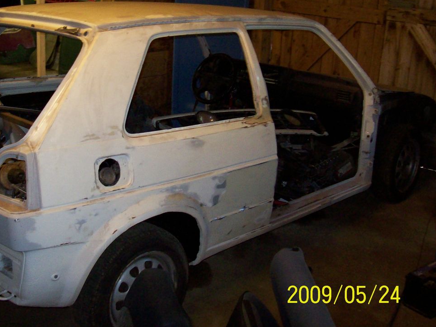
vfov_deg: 30.1
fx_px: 604
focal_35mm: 48
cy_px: 119
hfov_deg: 39.3
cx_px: 152
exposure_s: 1/64
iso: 200
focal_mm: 6
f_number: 2.7
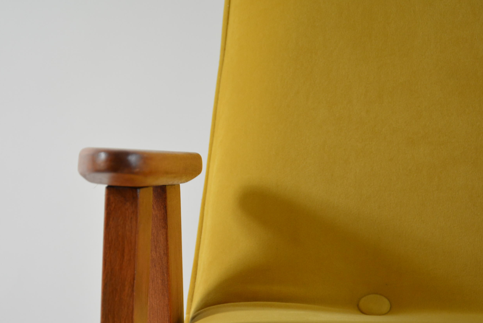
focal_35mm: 154
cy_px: 179
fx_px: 2062
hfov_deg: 13.4
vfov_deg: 8.9
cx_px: 211
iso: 900
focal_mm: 85
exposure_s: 1/125
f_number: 5.6
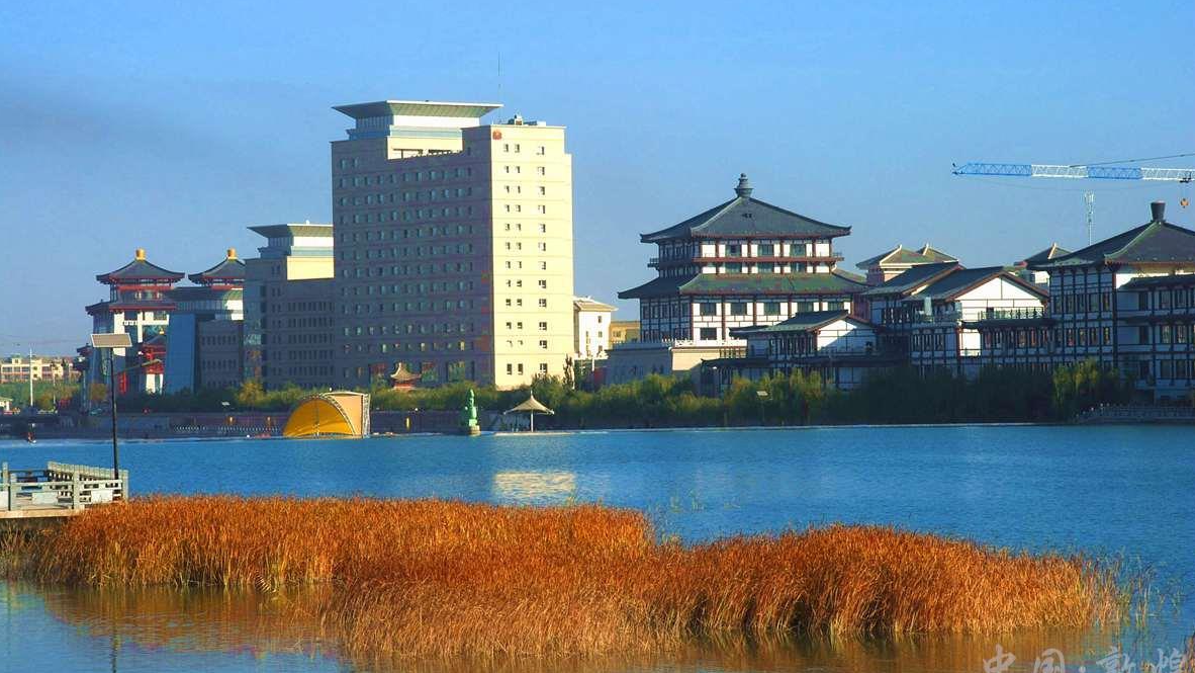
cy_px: 319
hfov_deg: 16.9
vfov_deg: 9.5
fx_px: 4024
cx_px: 599
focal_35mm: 127
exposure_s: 1/100
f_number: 18
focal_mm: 80
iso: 100
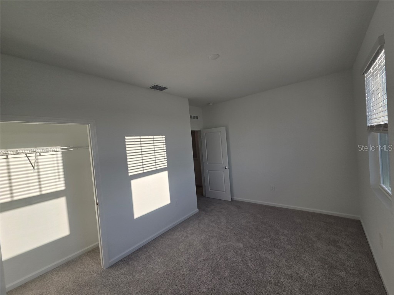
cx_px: 197
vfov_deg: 89.9
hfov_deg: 106.2
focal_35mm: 13
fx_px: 148
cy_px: 148
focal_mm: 2.2
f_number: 2.2
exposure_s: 1/477
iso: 50
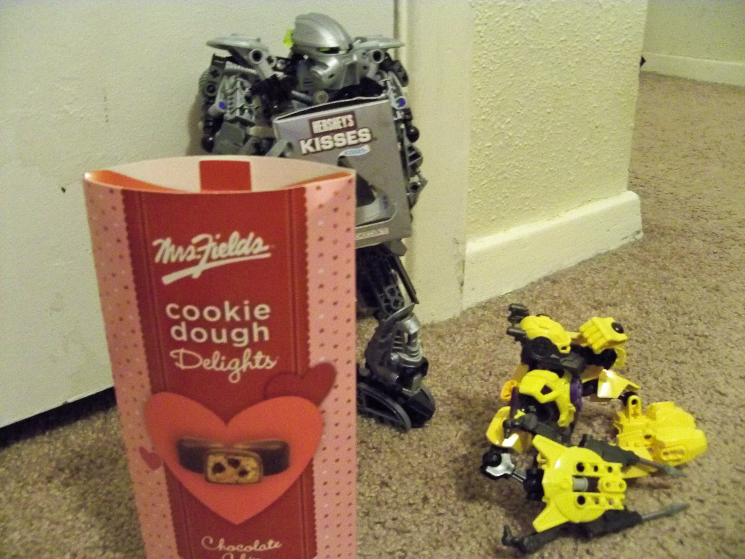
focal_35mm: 35
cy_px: 280
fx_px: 753
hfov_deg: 52.6
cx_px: 372
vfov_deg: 40.7
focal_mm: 6.2
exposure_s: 1/8
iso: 1600
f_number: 3.5
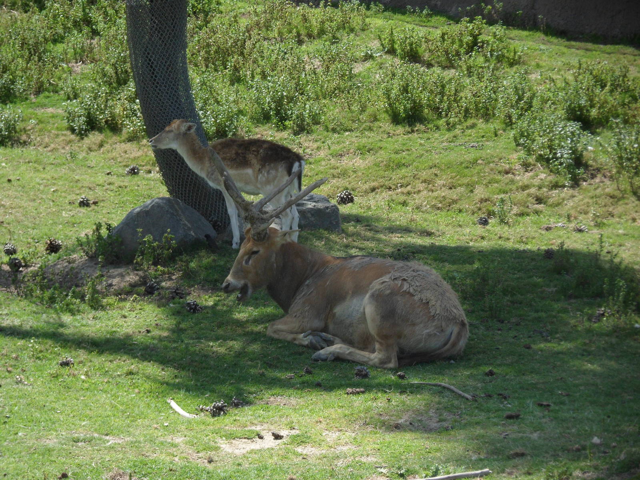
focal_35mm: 162
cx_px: 320
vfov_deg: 9.2
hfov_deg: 12.2
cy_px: 240
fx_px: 2995
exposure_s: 1/250
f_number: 5.5
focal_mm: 28.7
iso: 80
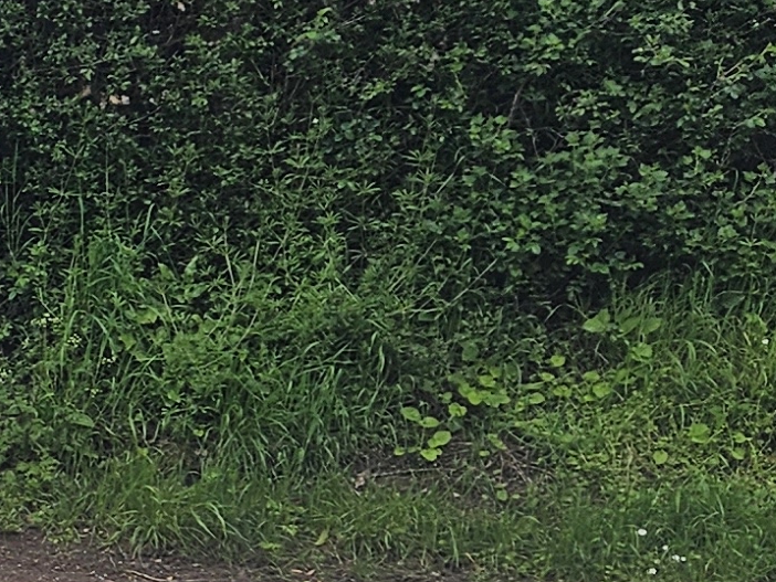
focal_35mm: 131
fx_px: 2938
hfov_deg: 12.2
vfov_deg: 11.1
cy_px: 678
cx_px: -1059
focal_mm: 5.4
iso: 25
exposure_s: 1/617
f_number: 1.8
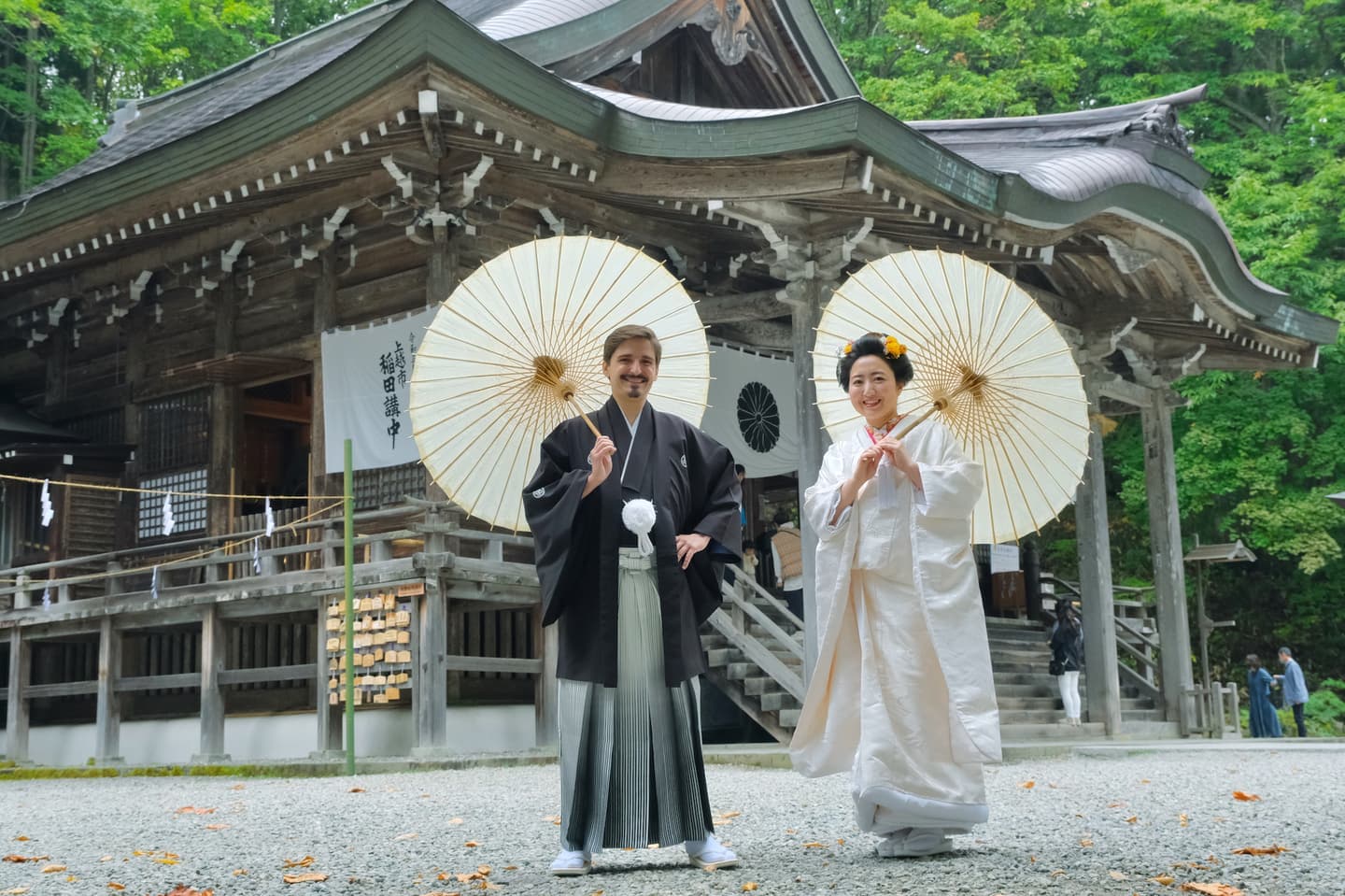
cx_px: 672
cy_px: 448
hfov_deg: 49.6
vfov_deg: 34.2
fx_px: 1457
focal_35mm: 39
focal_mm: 26
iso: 1600
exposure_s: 1/100
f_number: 7.1
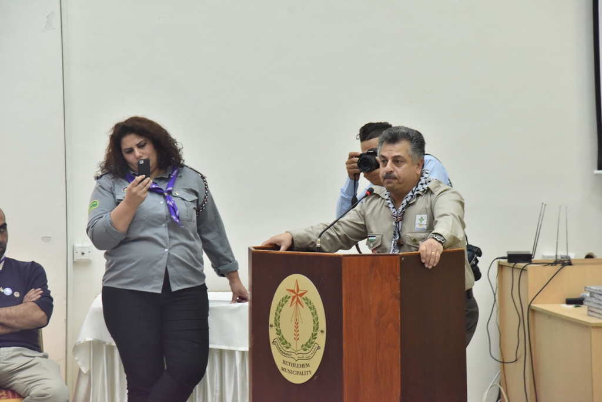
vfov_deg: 11.4
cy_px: 201
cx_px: 301
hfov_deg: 17.1
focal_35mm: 120
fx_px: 2007
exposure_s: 1/160
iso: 2500
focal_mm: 120
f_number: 6.3
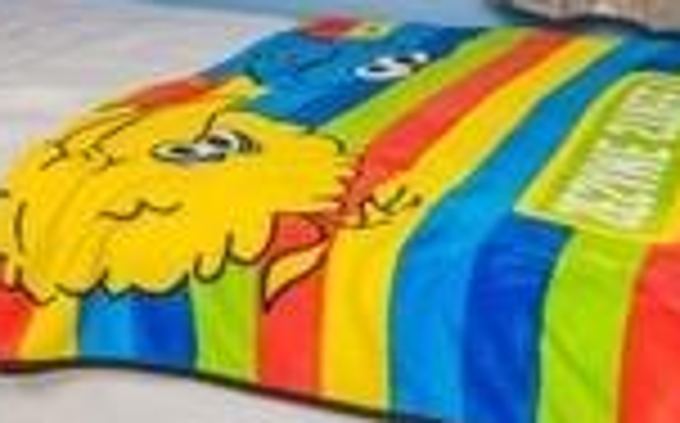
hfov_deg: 21.4
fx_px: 1573
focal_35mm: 85
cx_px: -270
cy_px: -284
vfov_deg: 14.0
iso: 200
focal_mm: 14
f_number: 11
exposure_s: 1/10
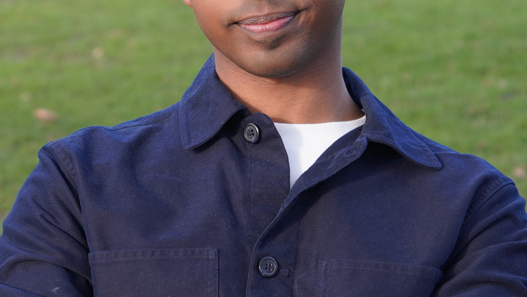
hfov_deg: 14.0
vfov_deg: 7.9
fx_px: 2152
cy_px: 94
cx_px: 235
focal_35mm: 154
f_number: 4
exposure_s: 1/160
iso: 125
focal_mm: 46
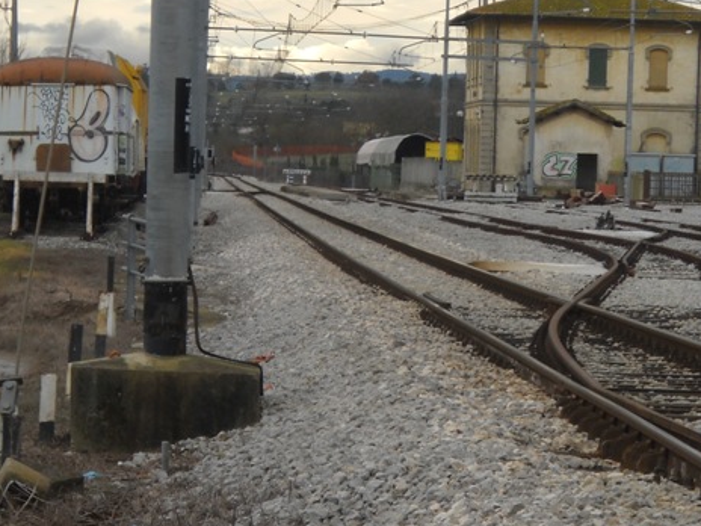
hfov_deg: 7.9
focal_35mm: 250
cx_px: 523
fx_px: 5063
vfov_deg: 5.9
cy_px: 121
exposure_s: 1/125
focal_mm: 24.03
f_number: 6.7
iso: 70
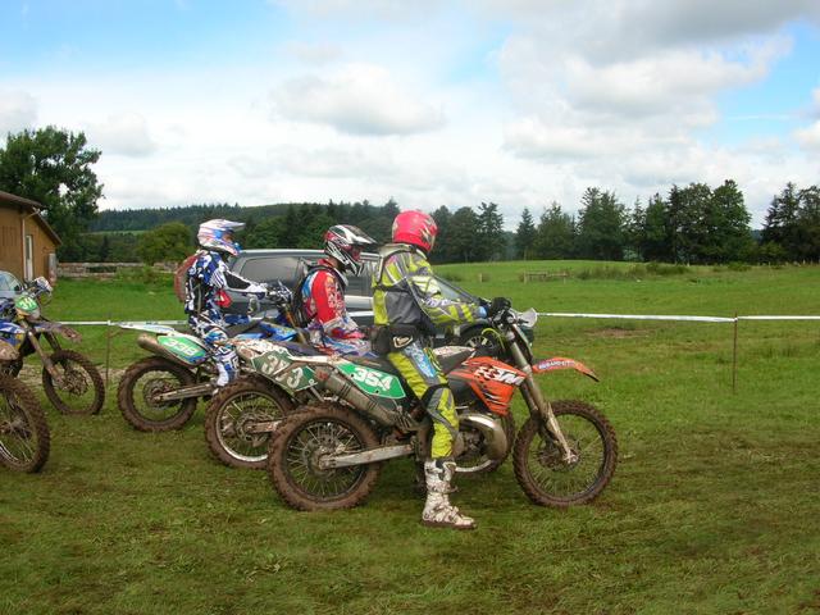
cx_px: 410
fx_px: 829
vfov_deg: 40.7
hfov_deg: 52.6
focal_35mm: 35
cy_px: 308
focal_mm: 5.8
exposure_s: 1/172
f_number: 5.6
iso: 50
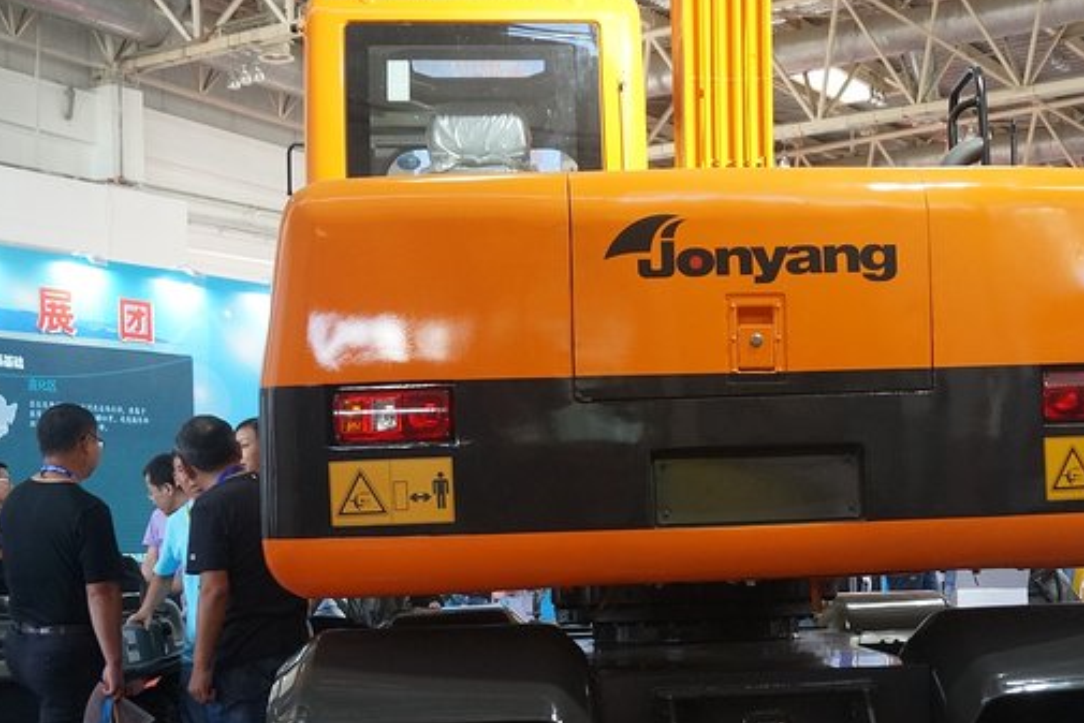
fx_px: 1717
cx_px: 741
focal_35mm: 57
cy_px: 522
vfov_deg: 23.6
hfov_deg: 34.6
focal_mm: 24
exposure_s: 1/50
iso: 800
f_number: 5
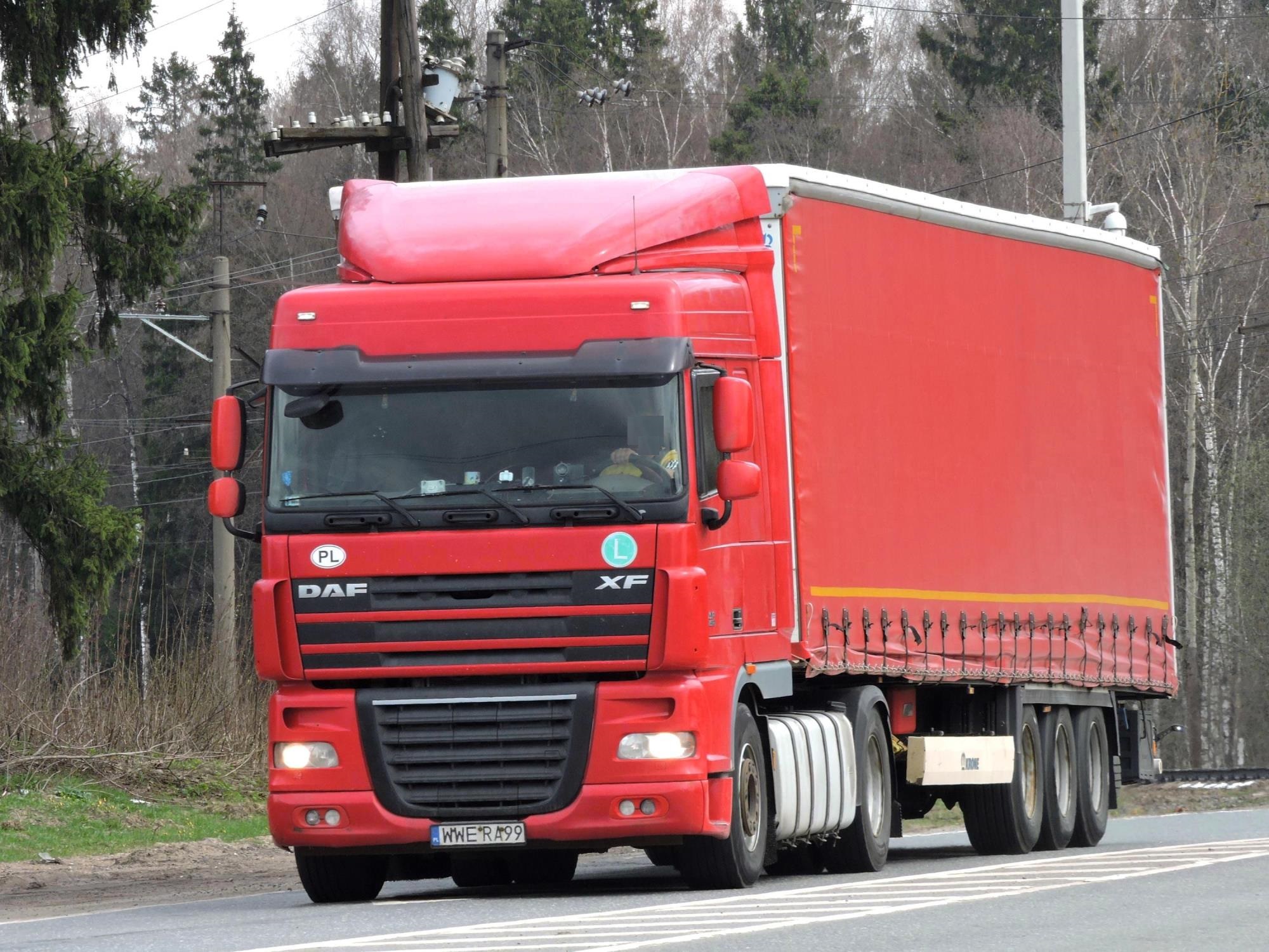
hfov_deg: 6.6
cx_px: 634
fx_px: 10998
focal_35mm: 300
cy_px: 476
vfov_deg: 5.0
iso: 100
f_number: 5.5
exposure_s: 1/125
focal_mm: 53.7
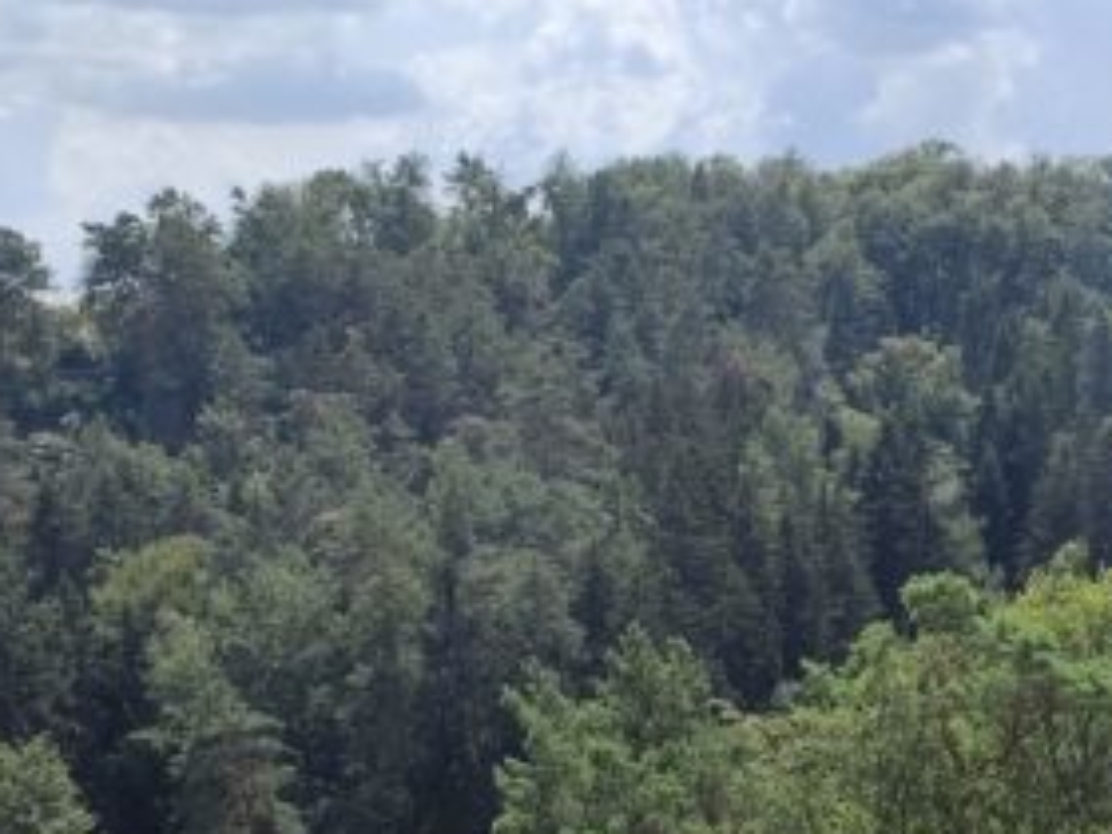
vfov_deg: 21.5
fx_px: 2024
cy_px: 1013
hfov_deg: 29.2
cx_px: 1044
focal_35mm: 63
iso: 50
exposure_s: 1/1442
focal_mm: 6.19
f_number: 1.65
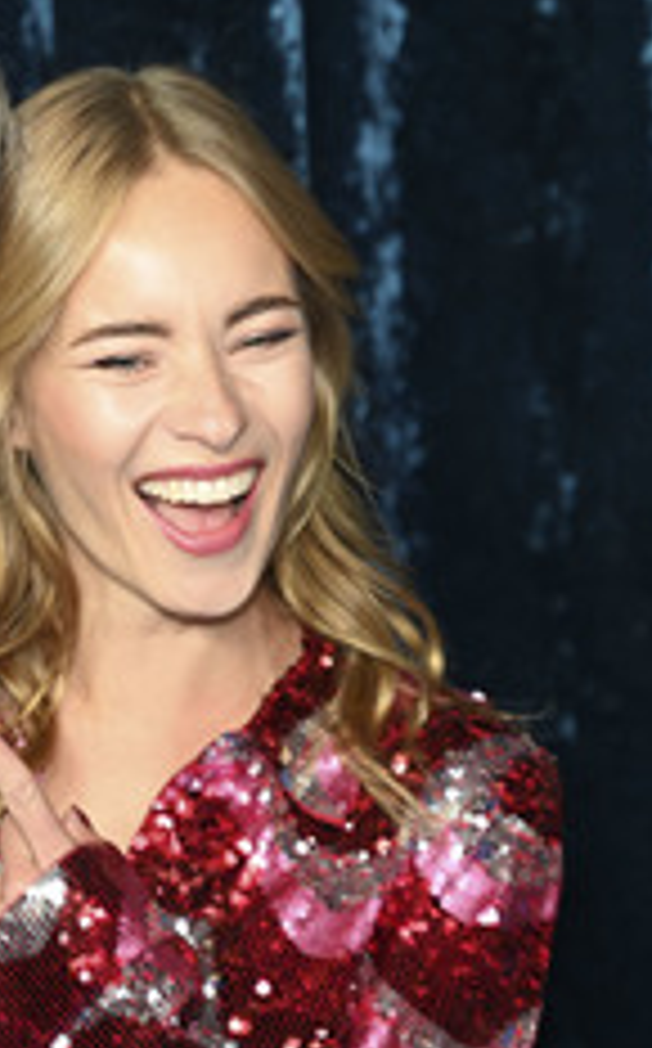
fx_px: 4221
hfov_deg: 8.7
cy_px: 594
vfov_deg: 14.1
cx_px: -155
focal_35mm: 148
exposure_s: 1/125
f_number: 2.8
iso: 500
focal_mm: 75
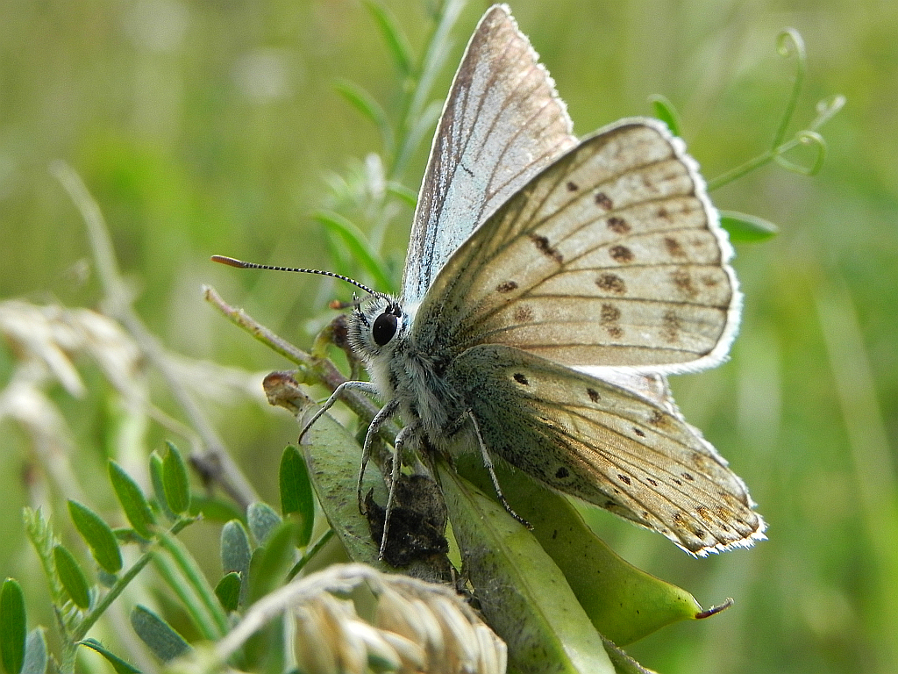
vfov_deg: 14.1
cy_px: 337
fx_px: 2724
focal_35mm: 105
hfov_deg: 18.7
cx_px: 449
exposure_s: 1/322
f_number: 6.3
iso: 160
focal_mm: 18.8
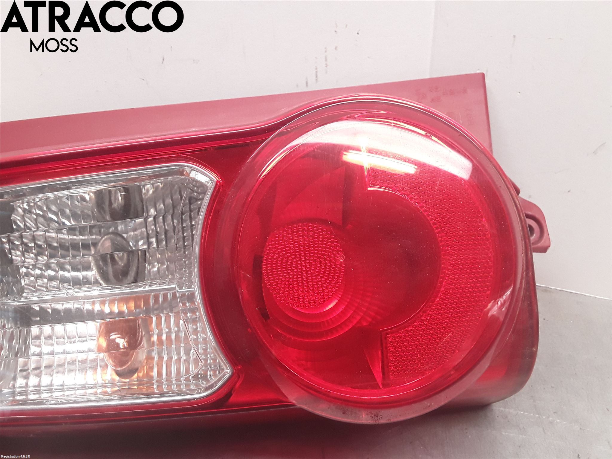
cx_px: 306
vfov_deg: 49.7
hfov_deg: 63.4
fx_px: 495
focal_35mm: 28
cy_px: 230
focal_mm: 2.91
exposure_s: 1/100
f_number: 1.9
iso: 100
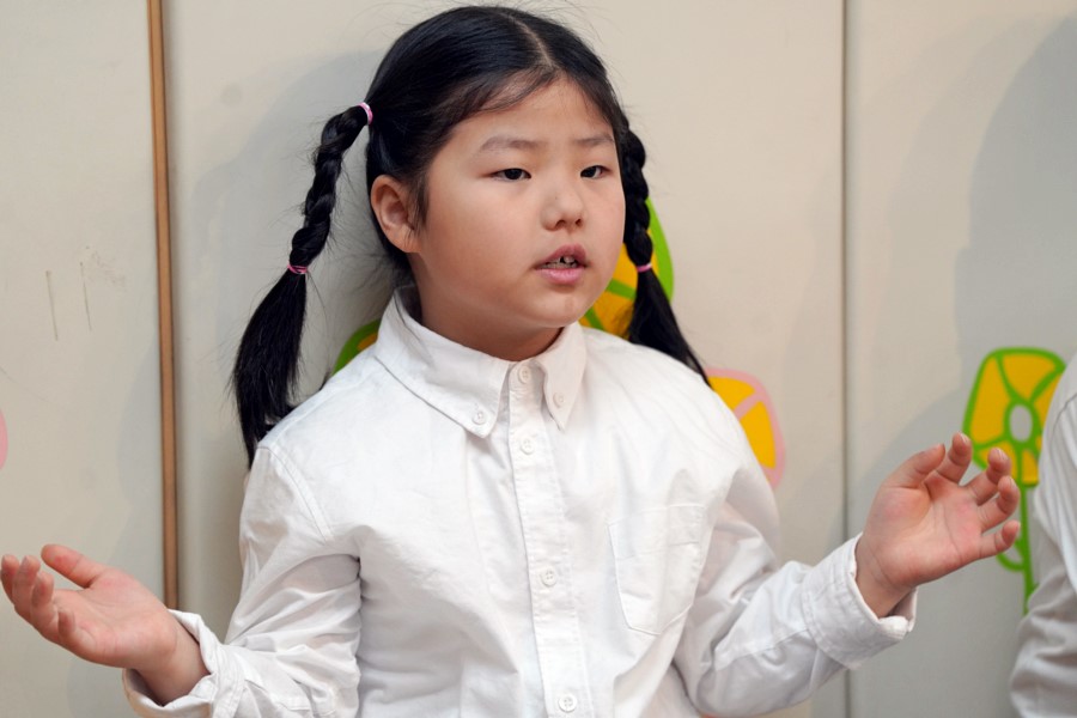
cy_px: 359
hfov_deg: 10.3
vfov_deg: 6.9
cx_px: 538
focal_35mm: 200
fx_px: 5983
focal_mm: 200
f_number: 4
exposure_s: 1/250
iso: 1600
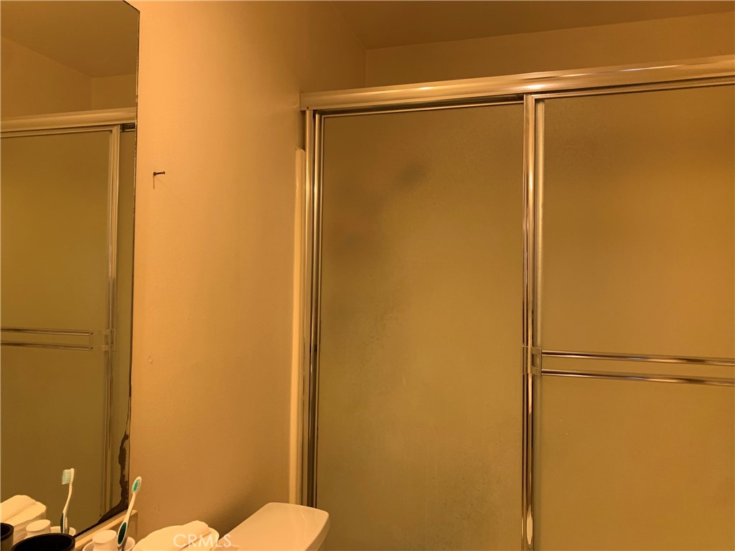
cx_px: 368
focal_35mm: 26
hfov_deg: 67.3
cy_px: 276
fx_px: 552
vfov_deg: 53.1
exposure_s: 1/60
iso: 160
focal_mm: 4.25
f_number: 1.8
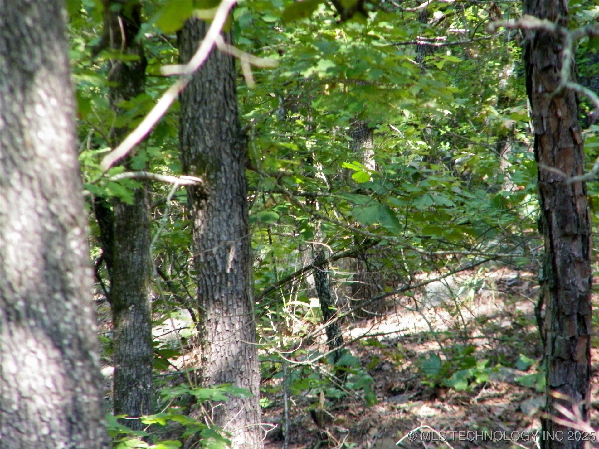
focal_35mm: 420
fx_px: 7268
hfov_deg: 4.7
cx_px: 300
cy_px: 224
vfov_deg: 3.5
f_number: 5.4
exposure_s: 1/60
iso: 160
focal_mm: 75
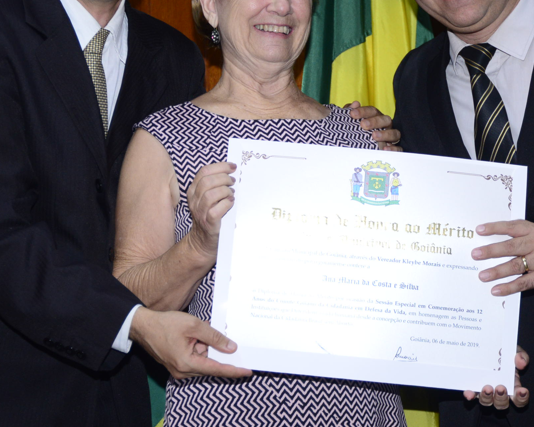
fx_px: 1802
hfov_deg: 16.9
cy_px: 125
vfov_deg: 13.5
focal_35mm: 114
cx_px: 290
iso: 1600
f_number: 5
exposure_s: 1/125
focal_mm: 65
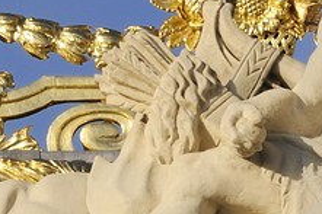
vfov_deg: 0.9
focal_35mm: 1451
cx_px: 887
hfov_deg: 1.4
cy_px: 173
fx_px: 12968
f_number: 10
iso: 200
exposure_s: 1/400
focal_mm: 200
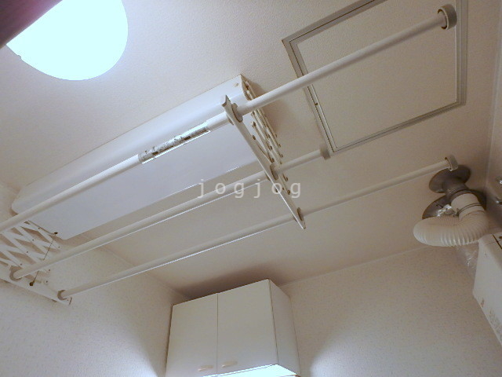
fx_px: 305
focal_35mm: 21
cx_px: 251
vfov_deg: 63.4
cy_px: 188
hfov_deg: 79.0
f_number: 3.5
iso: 200
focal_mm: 3.7
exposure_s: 1/40
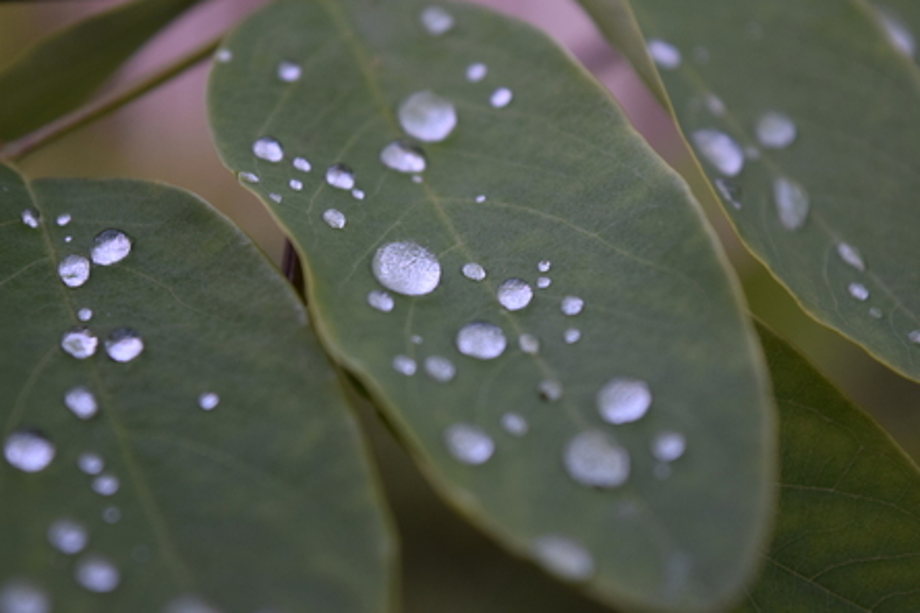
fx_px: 2185
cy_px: 299
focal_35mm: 86
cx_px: 452
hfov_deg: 23.8
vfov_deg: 16.0
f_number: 5.6
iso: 500
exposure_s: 1/60
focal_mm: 55
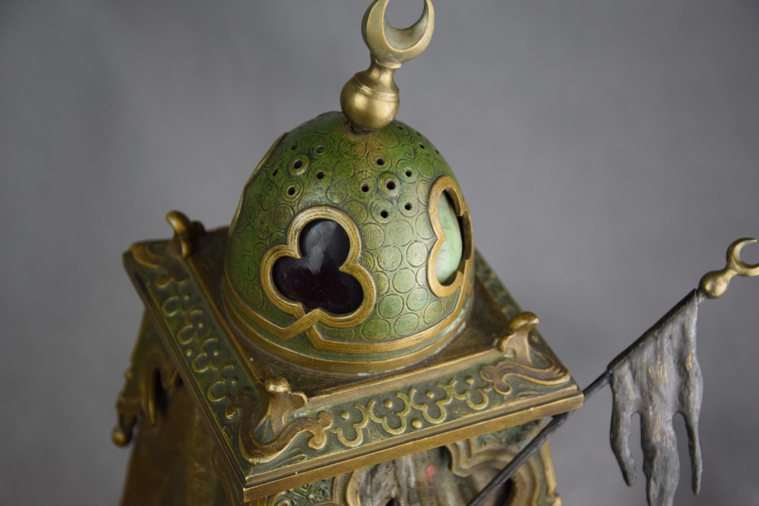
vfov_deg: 14.7
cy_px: 253
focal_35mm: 93
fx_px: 1961
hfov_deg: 21.9
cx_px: 380
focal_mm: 62
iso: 800
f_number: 5.6
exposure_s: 1/125
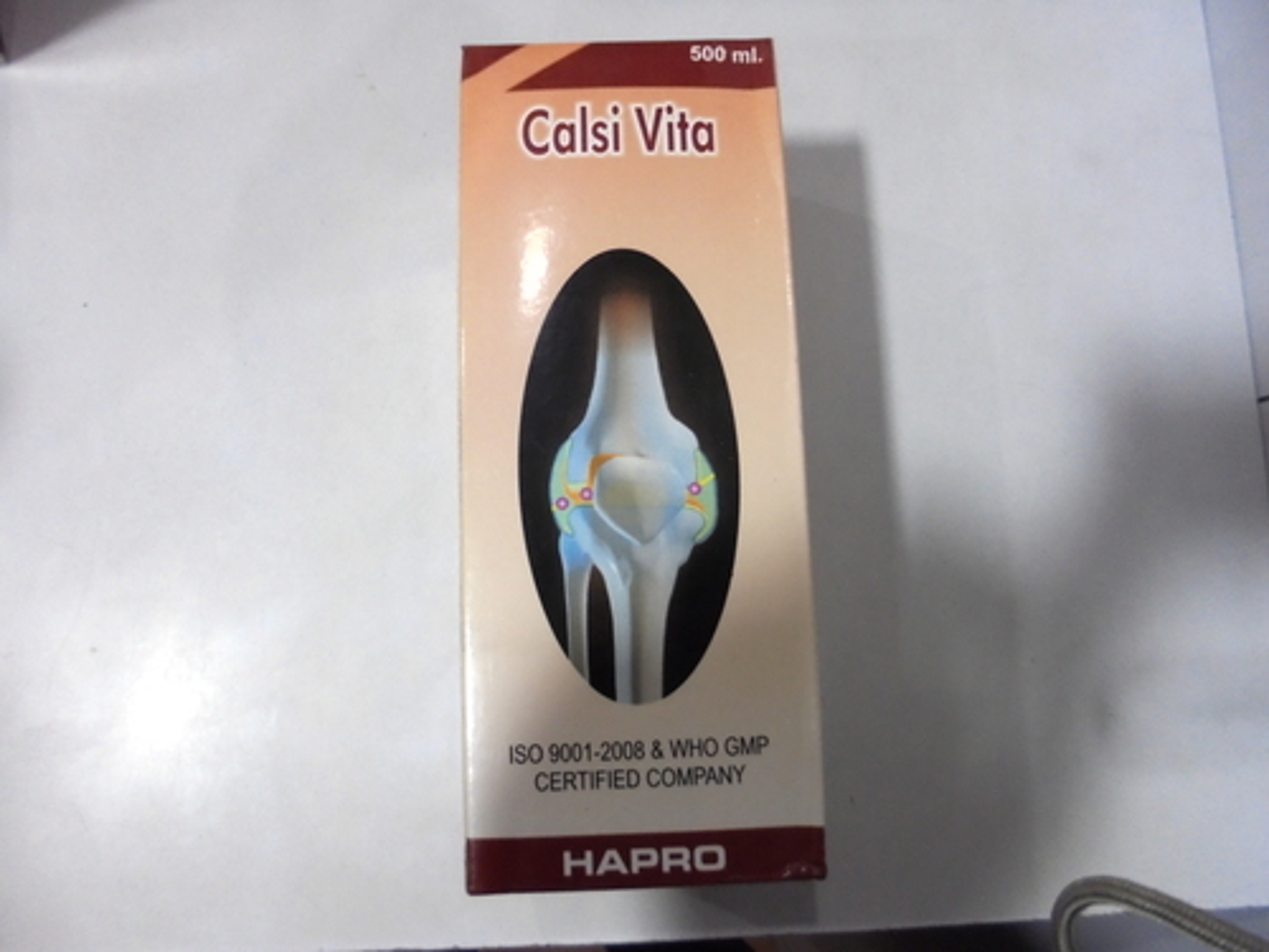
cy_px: 476
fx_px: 953
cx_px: 634
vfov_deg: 53.1
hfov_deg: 67.3
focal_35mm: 26
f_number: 3.5
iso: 400
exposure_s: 1/25
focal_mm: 4.6
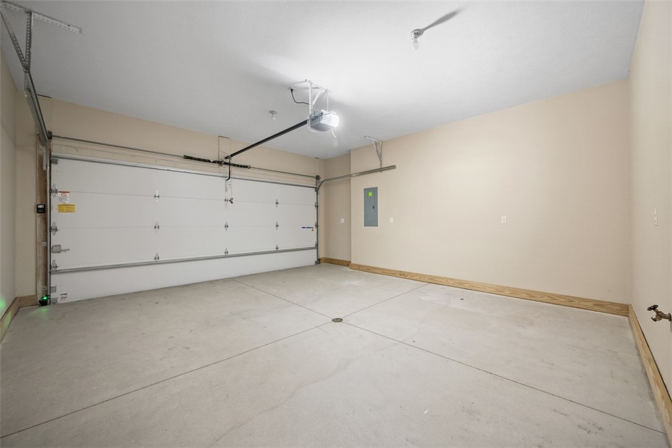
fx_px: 261
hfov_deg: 104.3
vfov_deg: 81.2
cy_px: 224
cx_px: 336
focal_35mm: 14
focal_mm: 14
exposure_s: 3
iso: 1250
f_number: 8
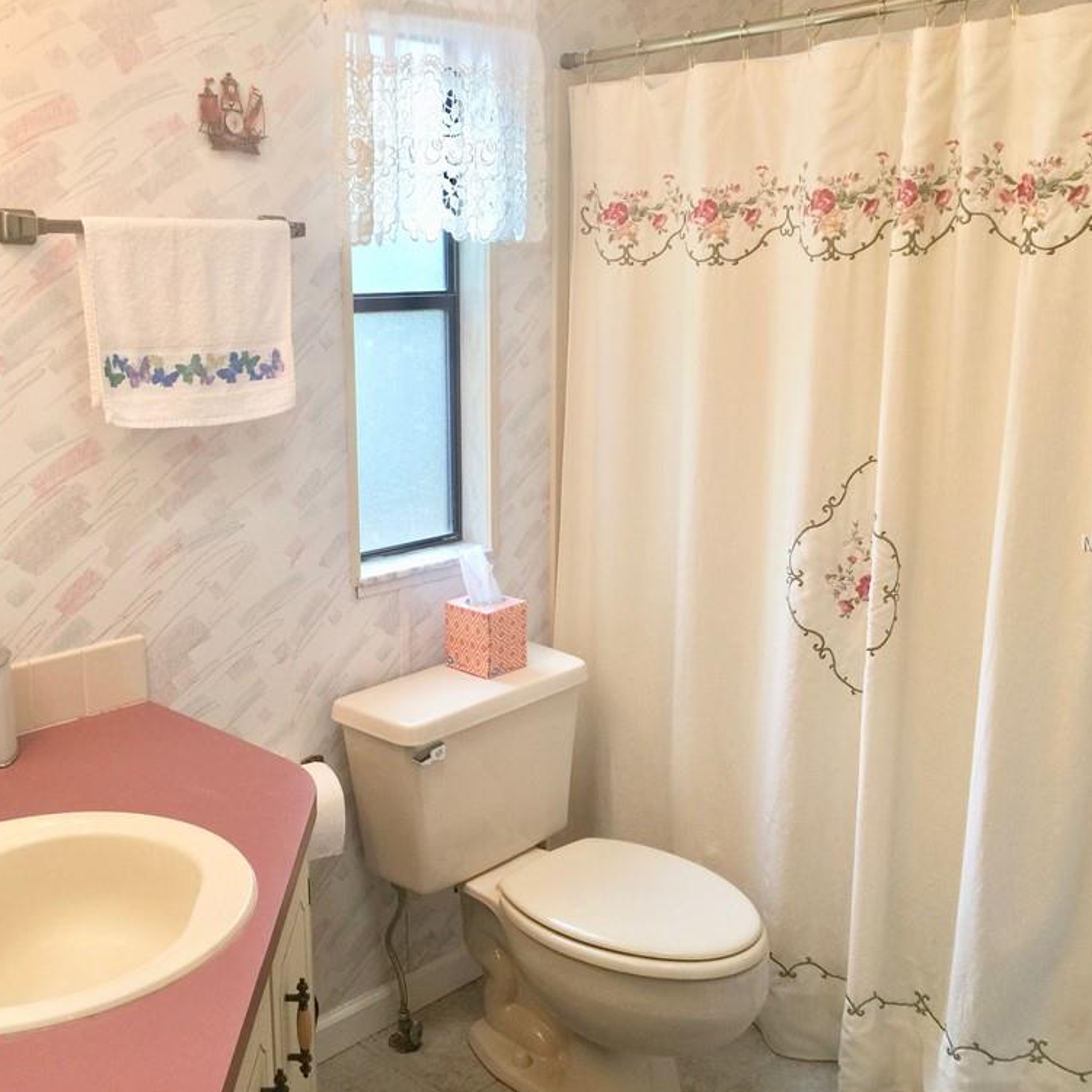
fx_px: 1249
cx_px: 424
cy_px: 543
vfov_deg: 47.2
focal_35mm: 35
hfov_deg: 46.9
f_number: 2.2
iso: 32
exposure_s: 1/30
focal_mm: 4.15
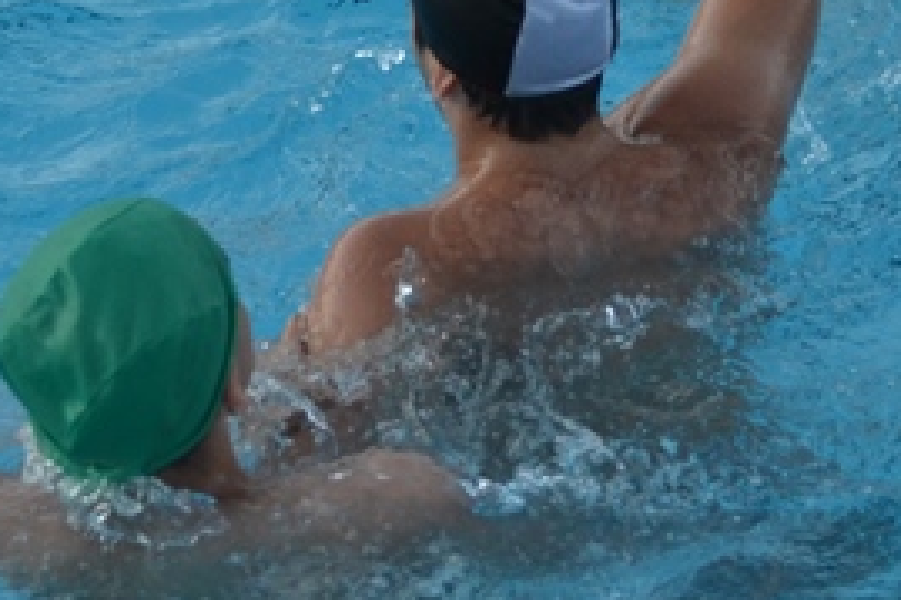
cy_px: -59
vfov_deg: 7.4
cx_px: 405
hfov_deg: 11.2
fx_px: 4577
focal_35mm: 183
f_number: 4.8
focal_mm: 32
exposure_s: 1/500
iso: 400
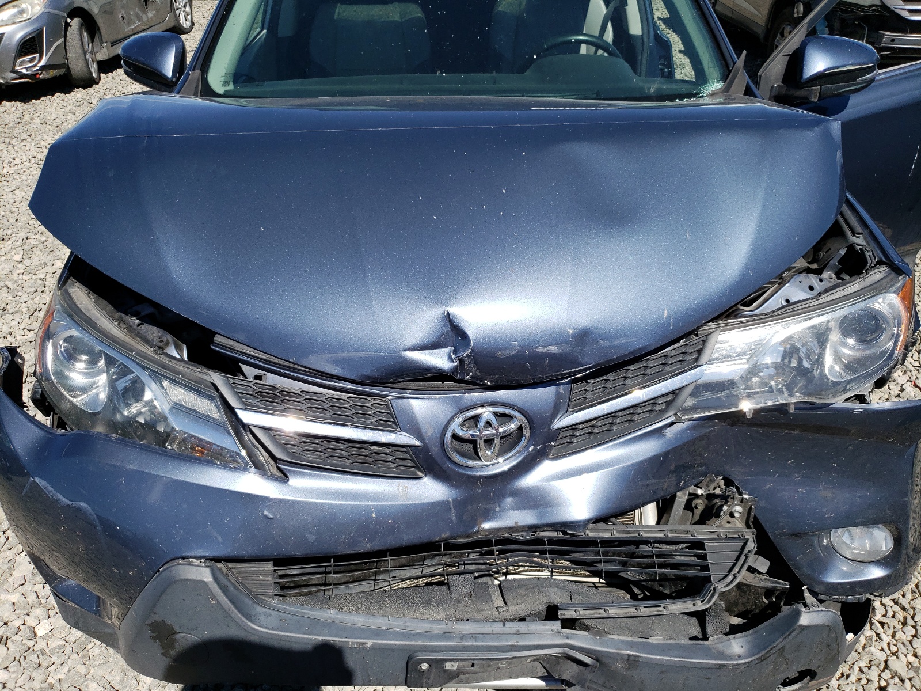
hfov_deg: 67.3
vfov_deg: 53.1
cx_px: 460
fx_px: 692
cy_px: 346
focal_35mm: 26
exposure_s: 1/3333
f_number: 1.5
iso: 50
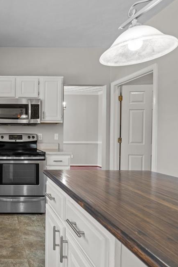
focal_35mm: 25
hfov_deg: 43.5
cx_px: -2
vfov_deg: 71.5
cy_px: 135
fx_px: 185
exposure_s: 1/8
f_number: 8
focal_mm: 16
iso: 400
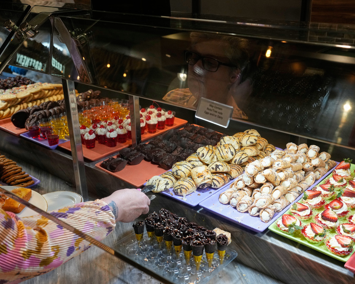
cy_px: 143
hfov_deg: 45.7
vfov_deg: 37.3
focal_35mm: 40
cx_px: 202
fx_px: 420
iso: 1600
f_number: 5
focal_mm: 35
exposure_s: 1/200
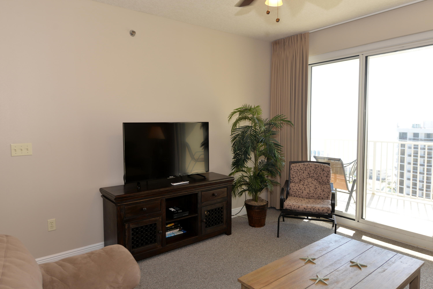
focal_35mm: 24
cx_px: 216
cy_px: 144
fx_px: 289
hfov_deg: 73.7
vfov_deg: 53.1
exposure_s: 1/80
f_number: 4.5
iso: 200
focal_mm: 24
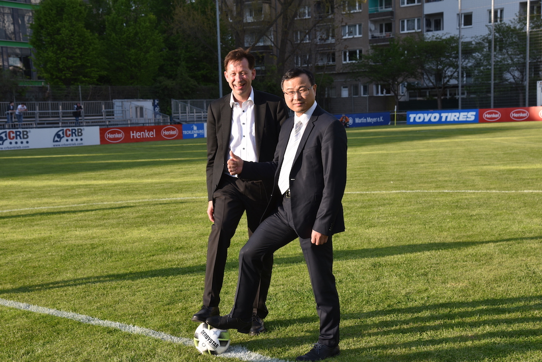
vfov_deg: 24.7
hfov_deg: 36.2
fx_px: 828
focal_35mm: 55
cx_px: 271
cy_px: 181
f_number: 8
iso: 250
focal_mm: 55
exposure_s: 1/250
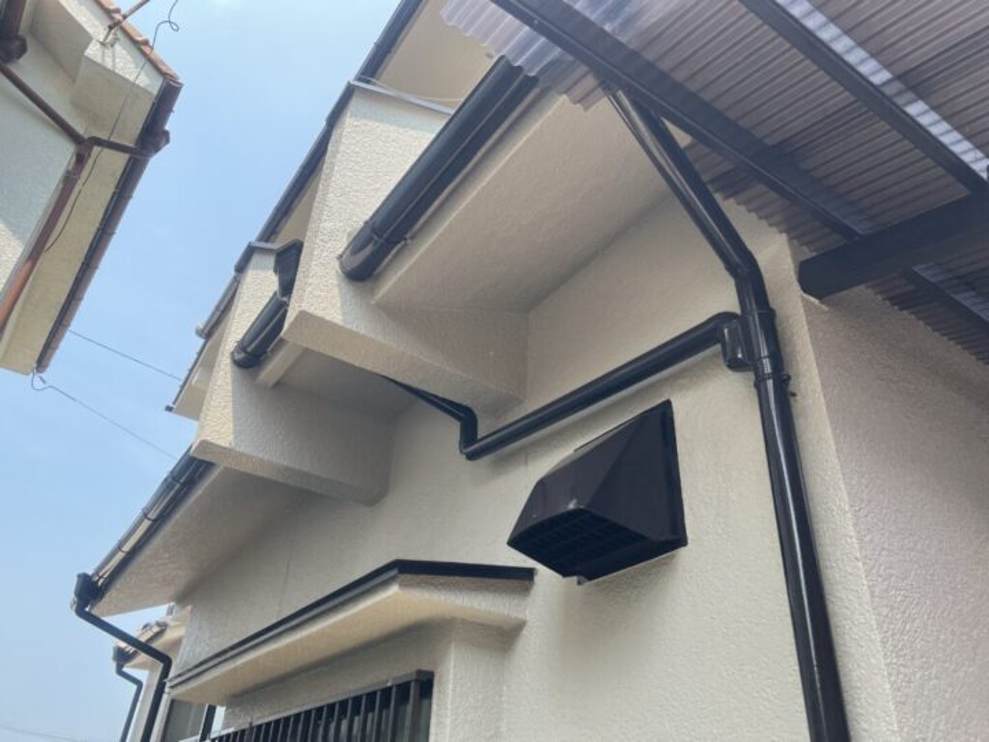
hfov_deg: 67.3
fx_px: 743
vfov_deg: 53.1
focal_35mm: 26
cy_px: 371
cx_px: 494
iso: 50
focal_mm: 5.7
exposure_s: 1/803
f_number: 1.5
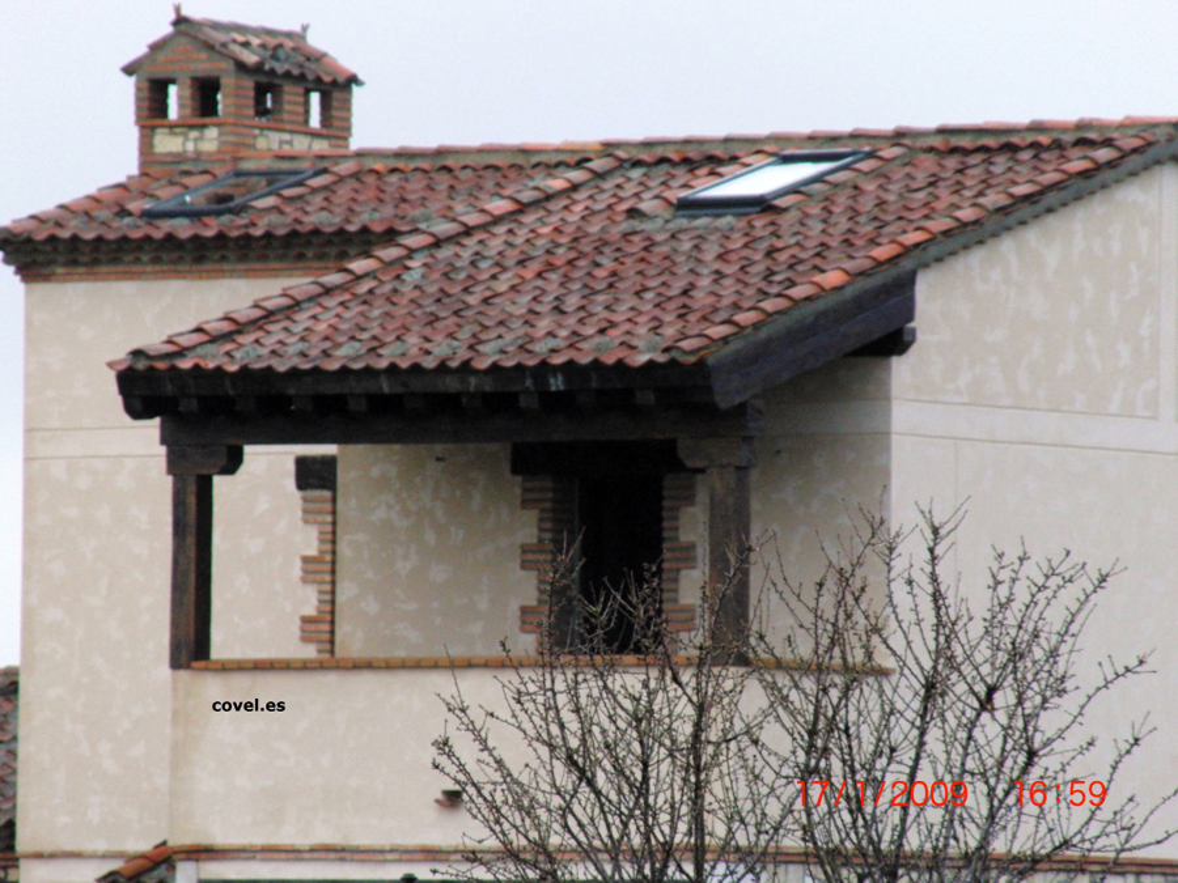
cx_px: 589
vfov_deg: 4.4
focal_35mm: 338
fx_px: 11502
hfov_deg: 5.9
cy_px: 442
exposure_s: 1/320
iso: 400
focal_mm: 59.8
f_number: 4.6
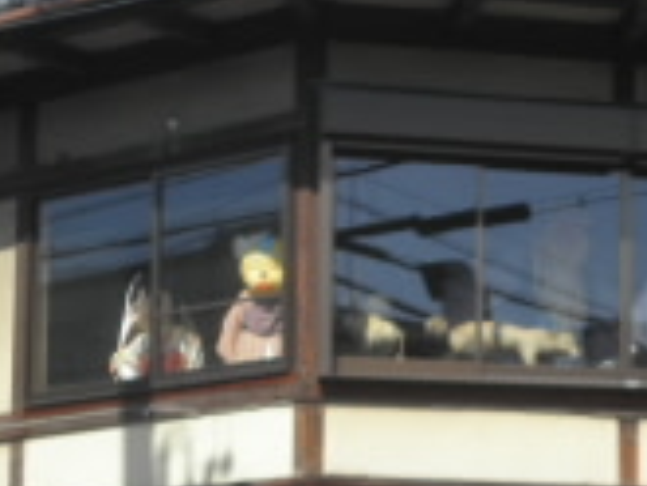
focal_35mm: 131
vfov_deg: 11.2
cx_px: 525
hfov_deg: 14.9
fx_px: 2450
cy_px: 502
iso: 64
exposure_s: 1/320
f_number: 4.8
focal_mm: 9.8
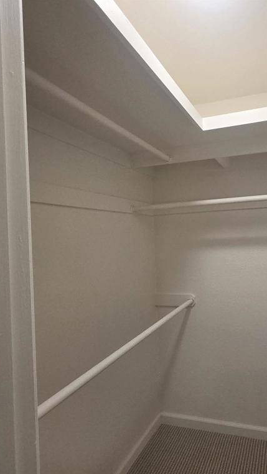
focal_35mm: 19
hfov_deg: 53.7
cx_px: 220
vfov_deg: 89.6
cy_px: 238
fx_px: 239
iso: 200
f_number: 2.2
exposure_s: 1/120
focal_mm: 2.2
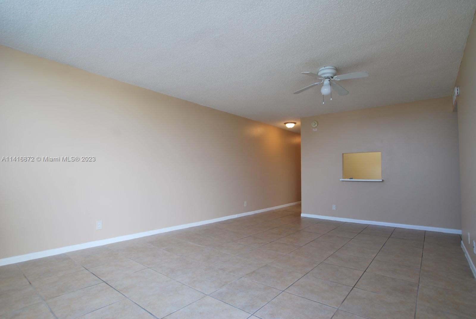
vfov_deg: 67.5
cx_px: 238
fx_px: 238
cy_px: 160
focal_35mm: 18
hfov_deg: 89.9
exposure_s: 1/15
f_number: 5.6
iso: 100
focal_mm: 12
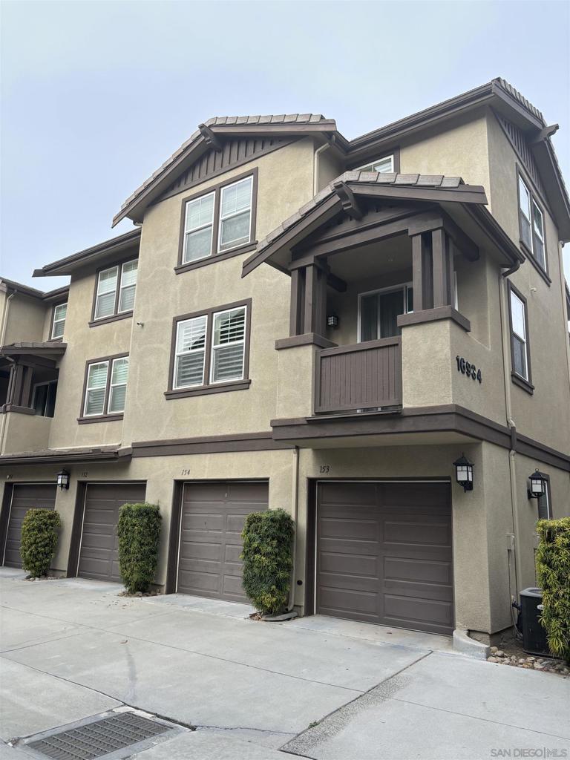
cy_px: 380
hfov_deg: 53.1
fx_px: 571
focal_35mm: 26
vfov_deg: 67.3
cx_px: 285
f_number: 1.6
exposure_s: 1/1027
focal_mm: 5.96
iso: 50
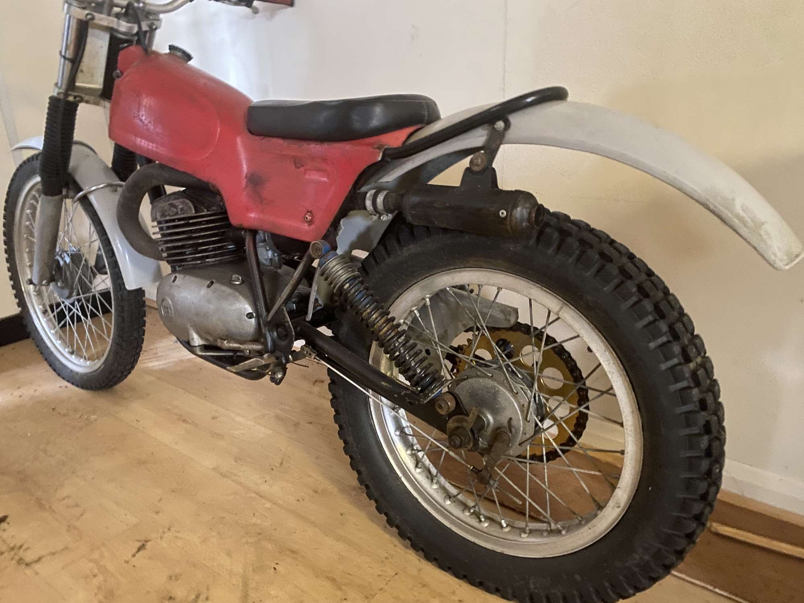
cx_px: 402
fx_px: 604
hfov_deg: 67.3
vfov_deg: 53.1
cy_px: 302
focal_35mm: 26
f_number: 1.8
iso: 320
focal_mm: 4.25
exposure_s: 1/8
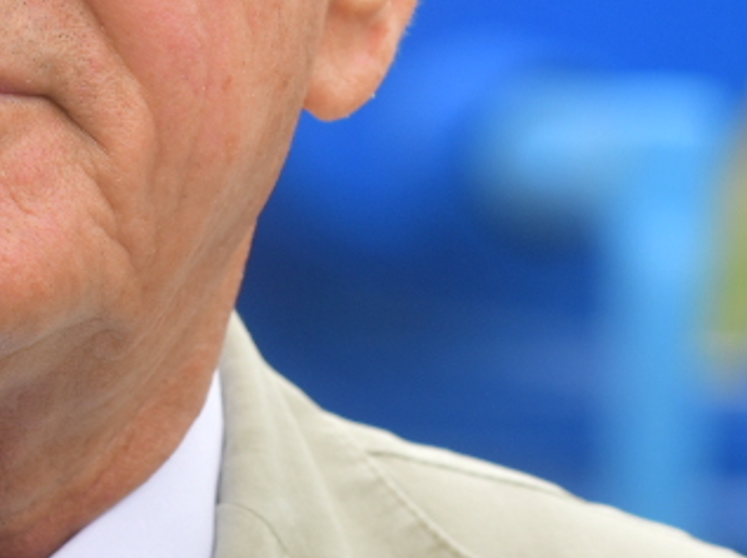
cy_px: -127
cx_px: -59
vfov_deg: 1.5
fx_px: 21210
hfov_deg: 2.0
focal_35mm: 984
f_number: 5.6
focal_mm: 200
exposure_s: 1/200
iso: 100
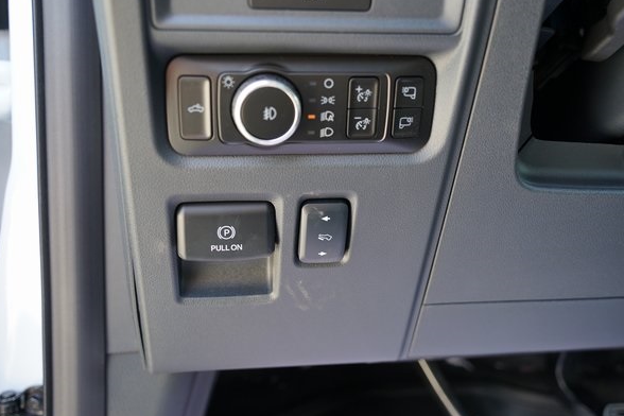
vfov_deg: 35.9
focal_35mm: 37
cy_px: 213
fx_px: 641
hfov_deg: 51.9
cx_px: 310
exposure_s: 1/60
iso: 400
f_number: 4
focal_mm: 34
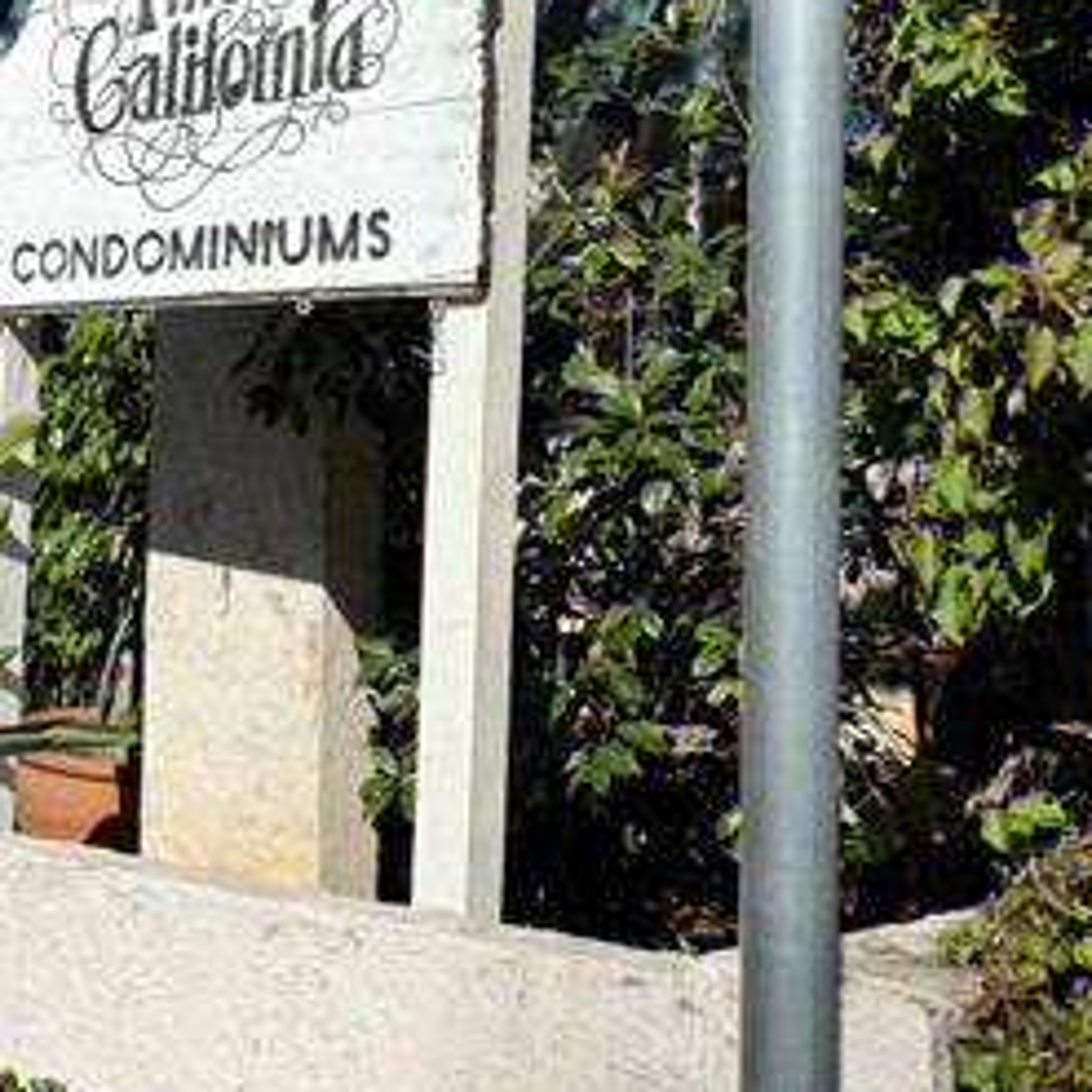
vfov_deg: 30.6
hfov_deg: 27.4
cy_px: 296
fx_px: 1963
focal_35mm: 55
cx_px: -217
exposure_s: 1/4950
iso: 80
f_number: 1.78
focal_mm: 6.76
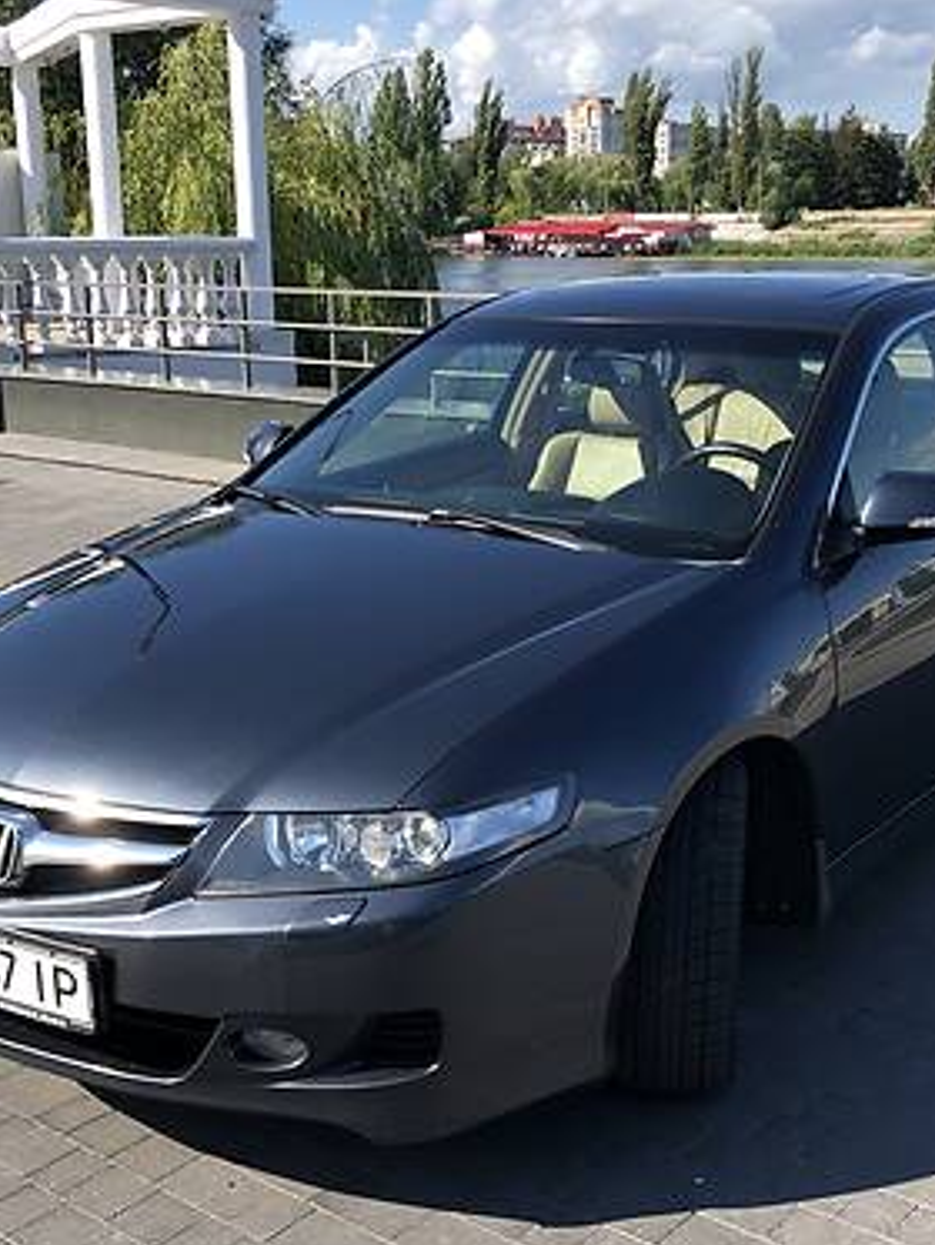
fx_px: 1620
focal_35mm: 45
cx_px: 534
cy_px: 728
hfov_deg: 32.2
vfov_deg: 41.9
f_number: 1.8
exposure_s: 1/1043
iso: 20
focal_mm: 4
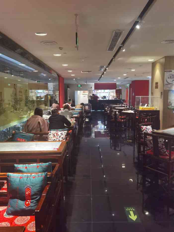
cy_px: 116
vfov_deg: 65.3
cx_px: 87
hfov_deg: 51.4
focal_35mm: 27
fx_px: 181
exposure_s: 1/100
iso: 640
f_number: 1.9
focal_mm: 6.71
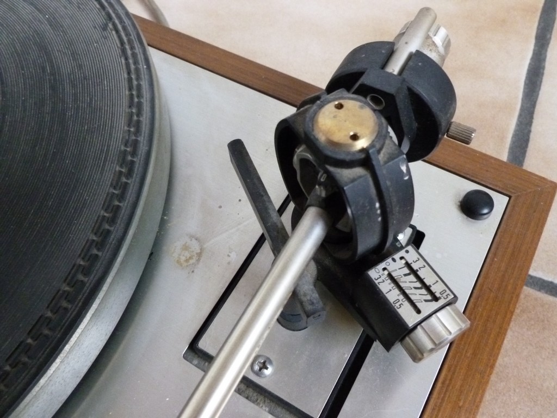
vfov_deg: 49.7
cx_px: 278
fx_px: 451
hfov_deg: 63.4
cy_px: 209
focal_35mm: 28
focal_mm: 5
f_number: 3.3
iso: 800
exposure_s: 1/25
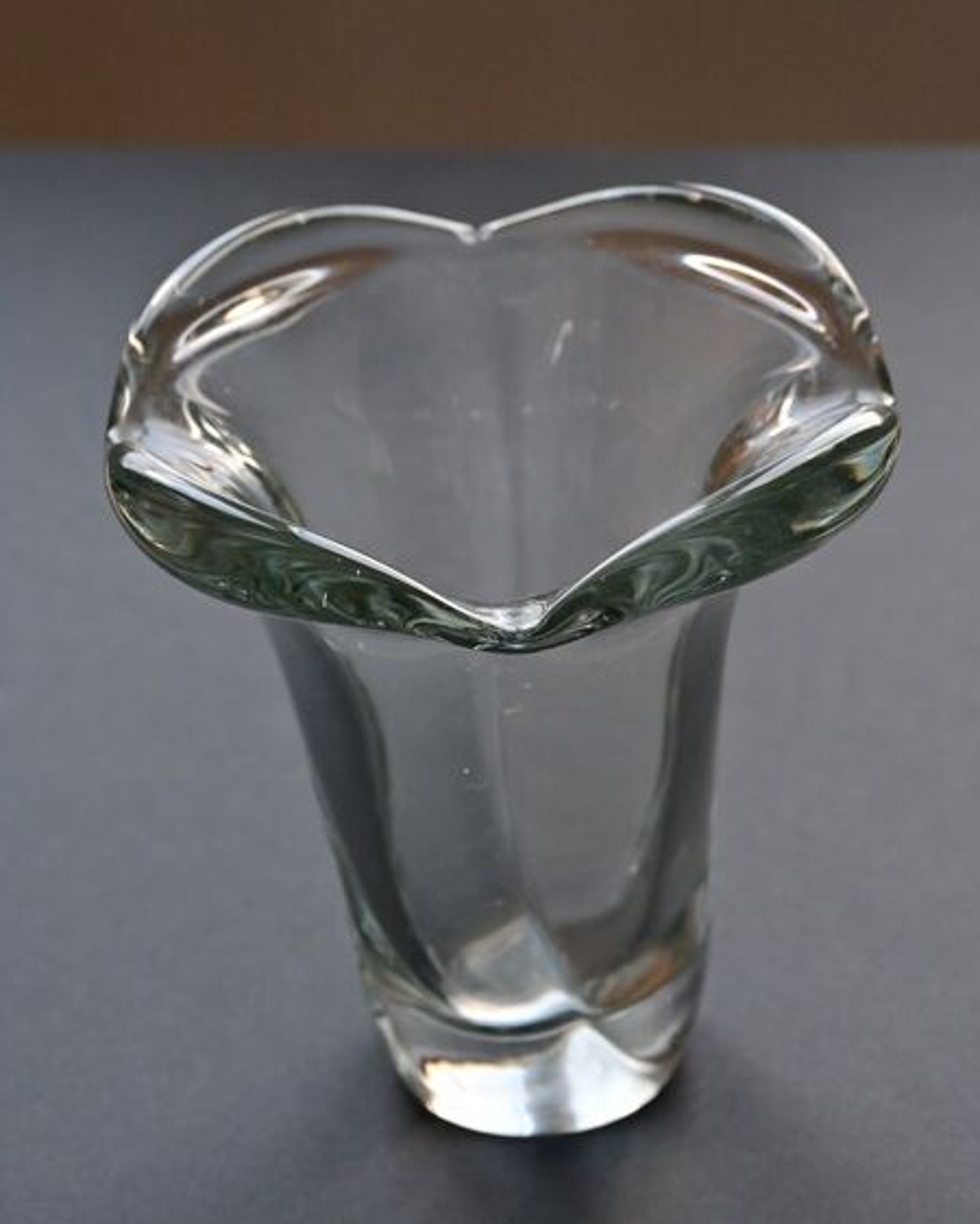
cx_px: 466
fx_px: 3660
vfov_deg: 19.0
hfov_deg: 15.3
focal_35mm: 101
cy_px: 642
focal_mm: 56
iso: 800
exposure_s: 1/125
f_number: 5.6
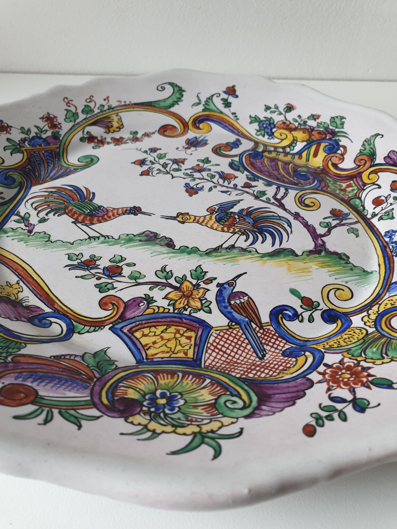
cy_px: 264
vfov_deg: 67.3
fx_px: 398
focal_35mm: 26
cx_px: 198
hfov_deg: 53.1
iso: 80
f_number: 2.4
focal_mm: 4.3
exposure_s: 1/60
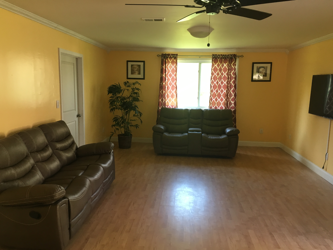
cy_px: 125
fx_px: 279
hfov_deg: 61.7
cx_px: 166
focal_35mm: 29
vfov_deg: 48.2
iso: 80
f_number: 2.2
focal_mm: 4.15
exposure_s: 1/30
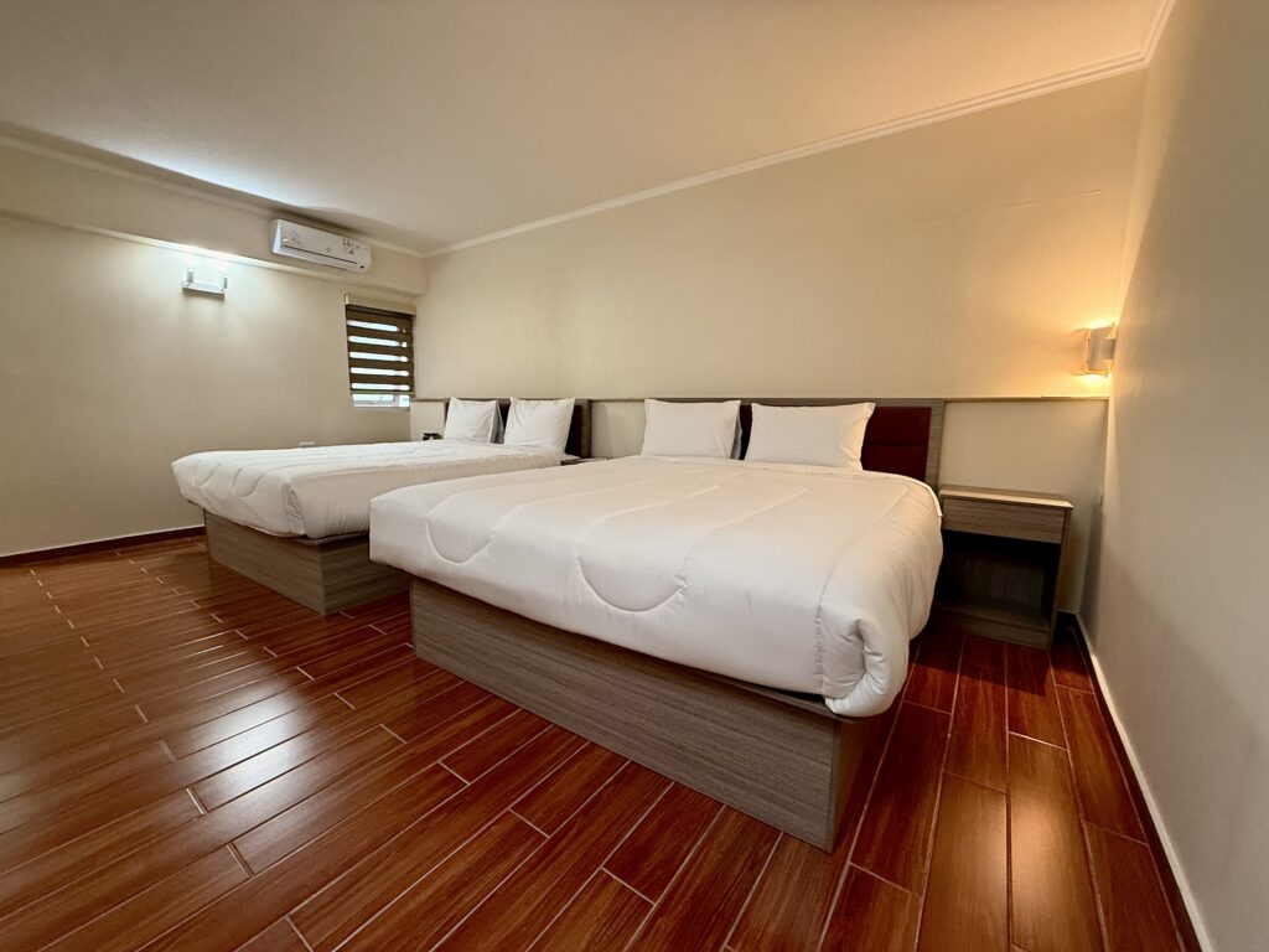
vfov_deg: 85.7
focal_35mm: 14
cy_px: 476
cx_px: 634
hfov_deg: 102.1
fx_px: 513
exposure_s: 1/50
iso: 250
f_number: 2.2
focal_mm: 2.22
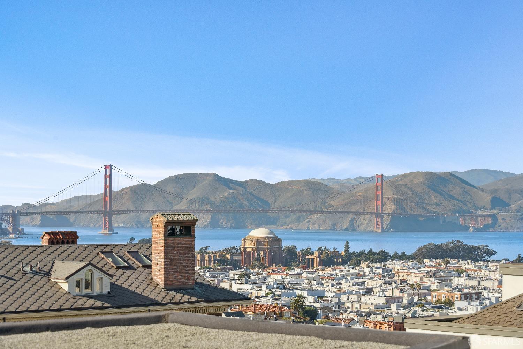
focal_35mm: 79
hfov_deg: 25.7
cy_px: 174
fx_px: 1148
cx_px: 262
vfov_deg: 17.3
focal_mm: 79
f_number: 8
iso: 125
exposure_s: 1/500
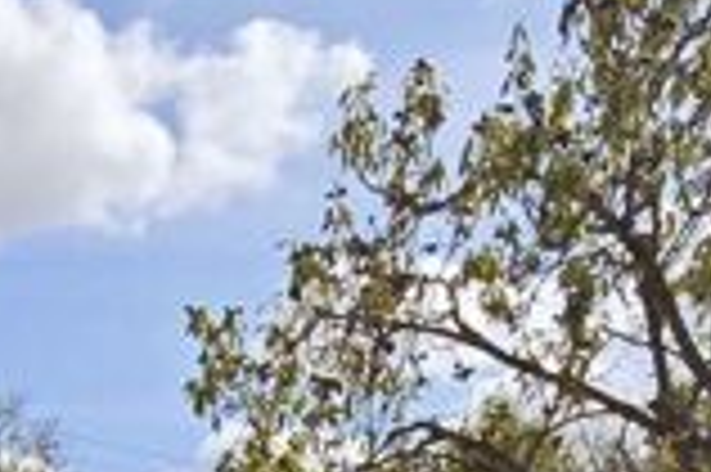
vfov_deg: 15.7
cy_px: 984
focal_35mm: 65
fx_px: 1282
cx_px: -38
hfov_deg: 28.6
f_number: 2.2
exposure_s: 1/926
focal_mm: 2.16
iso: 50
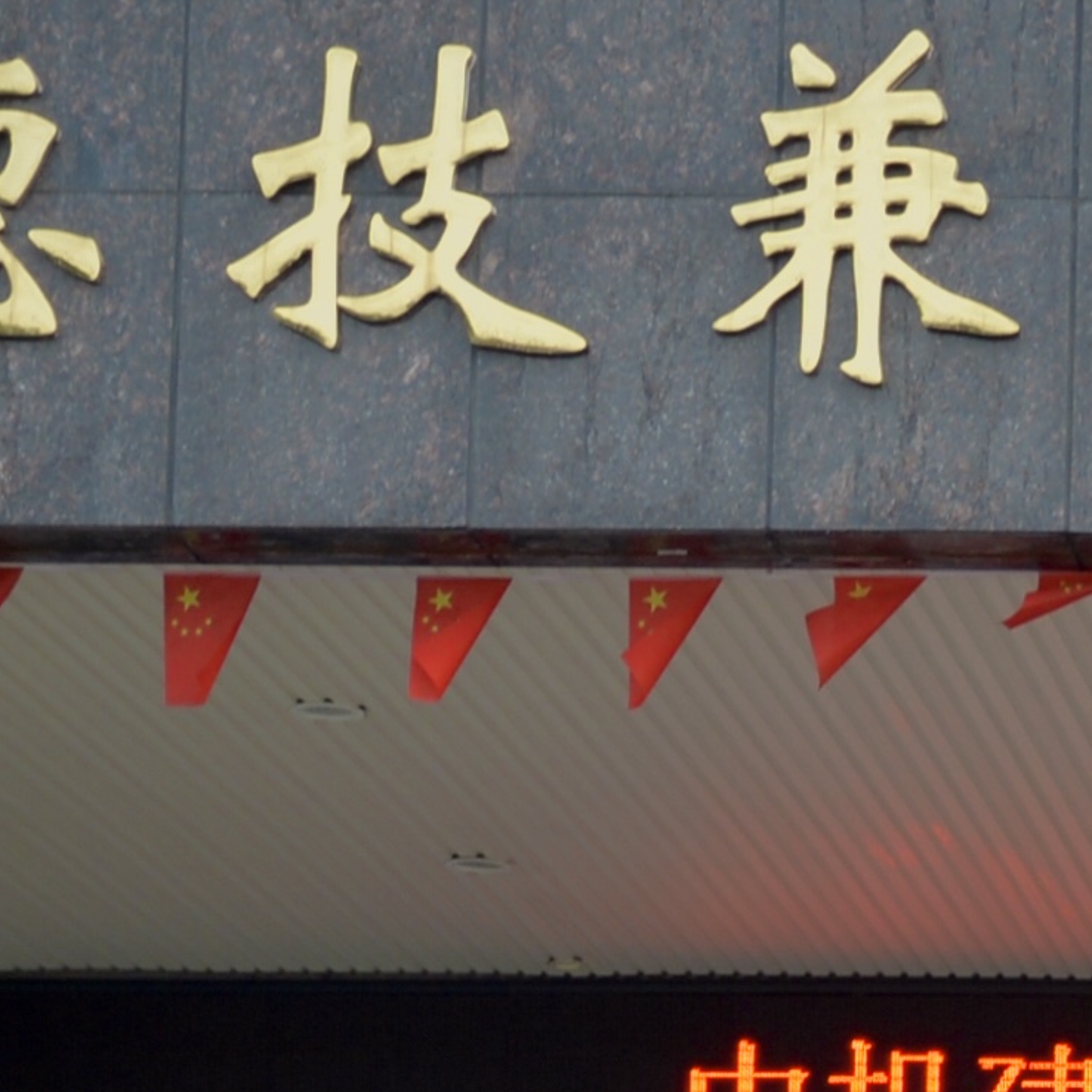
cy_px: 1514
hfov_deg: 8.9
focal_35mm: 187
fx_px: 6674
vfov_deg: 9.2
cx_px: 2101
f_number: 4
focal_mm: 36
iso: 250
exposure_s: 1/100
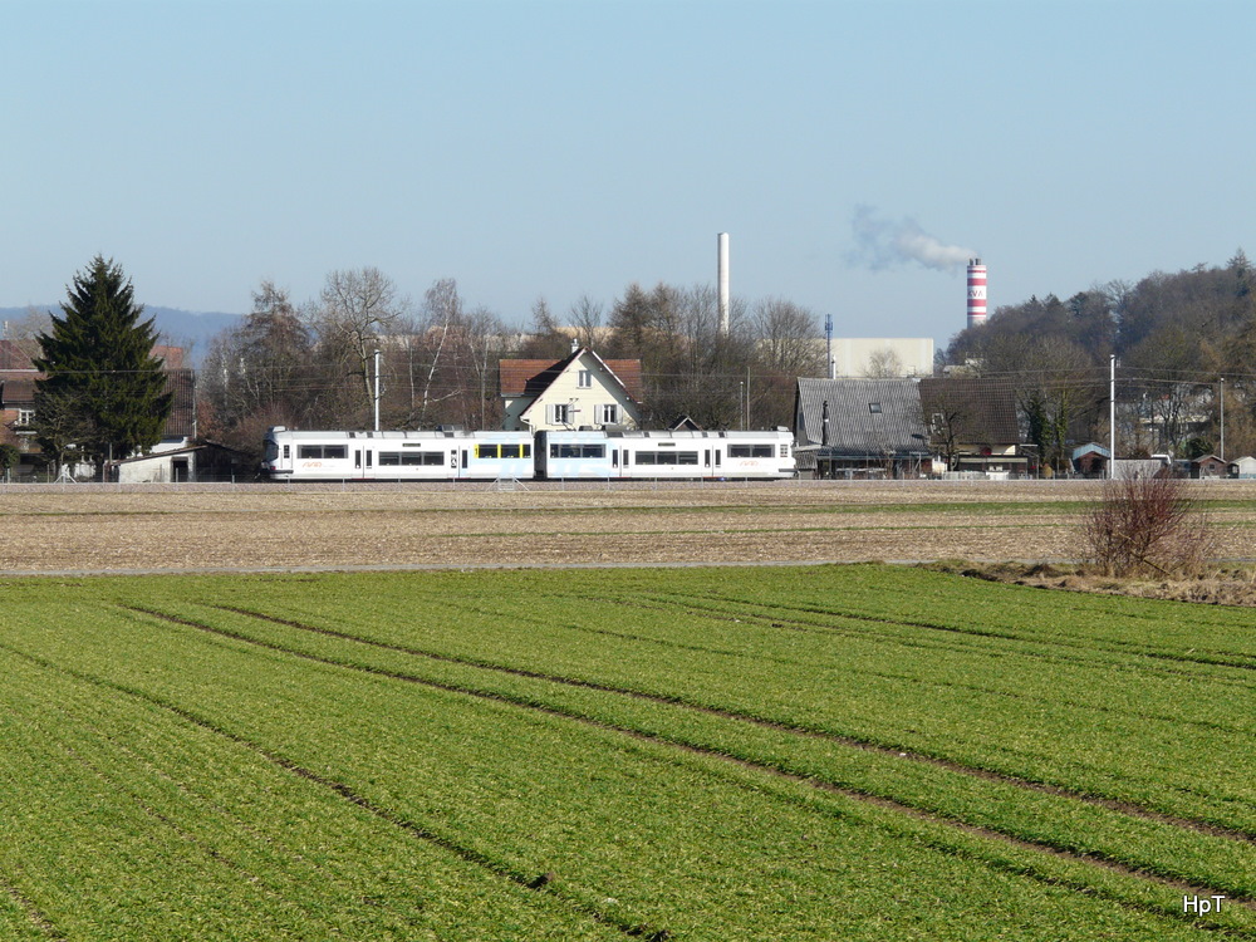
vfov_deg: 9.6
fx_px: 5588
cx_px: 628
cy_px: 471
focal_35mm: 154
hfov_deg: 12.8
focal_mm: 25.3
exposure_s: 1/500
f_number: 5.6
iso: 100
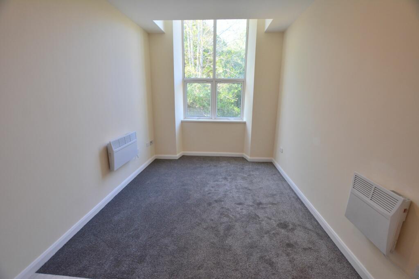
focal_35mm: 15
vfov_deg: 77.3
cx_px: 210
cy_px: 140
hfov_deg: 100.4
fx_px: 175
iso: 400
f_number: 5.6
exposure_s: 1/125
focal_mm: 10
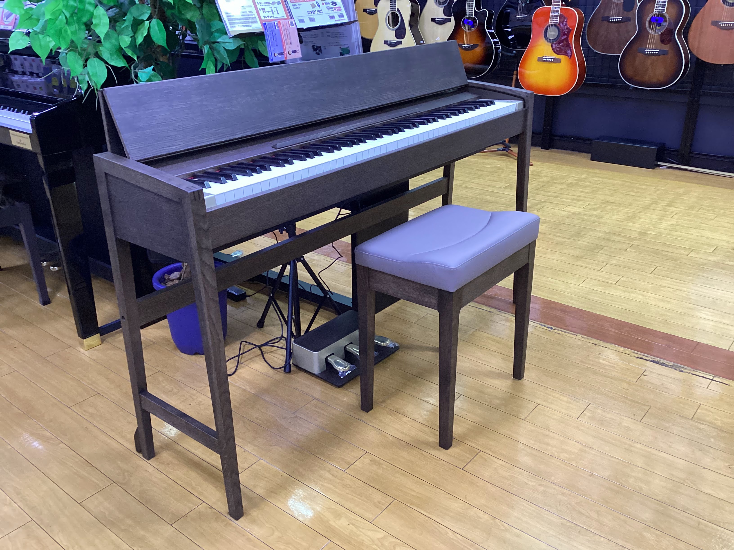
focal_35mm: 31
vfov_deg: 45.4
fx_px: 657
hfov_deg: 58.4
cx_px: 367
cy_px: 275
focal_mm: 3.3
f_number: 2.4
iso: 250
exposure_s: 1/50
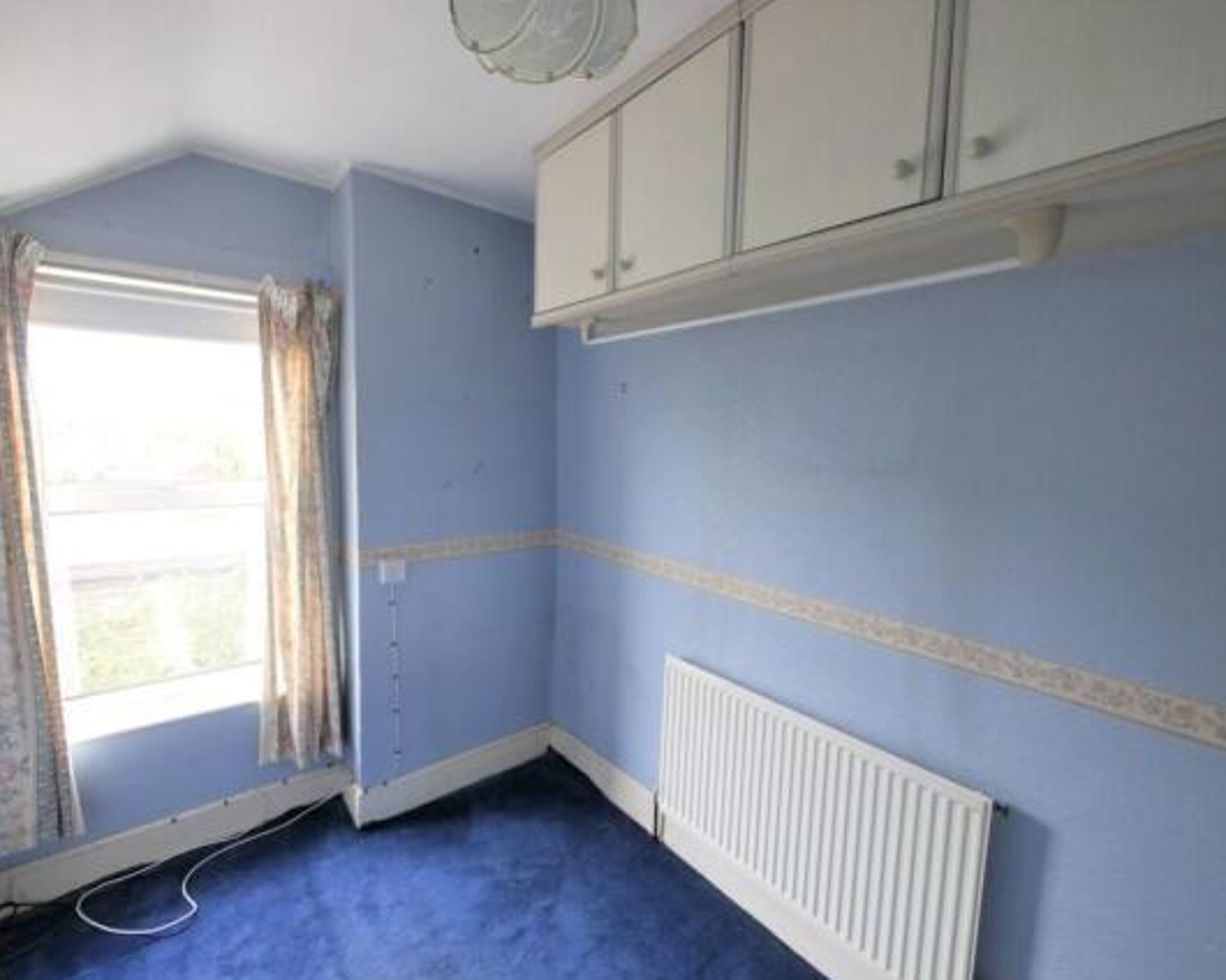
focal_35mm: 15
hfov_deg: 96.8
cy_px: 498
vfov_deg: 84.0
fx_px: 544
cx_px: 597
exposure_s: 1/60
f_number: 4
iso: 500
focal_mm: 7
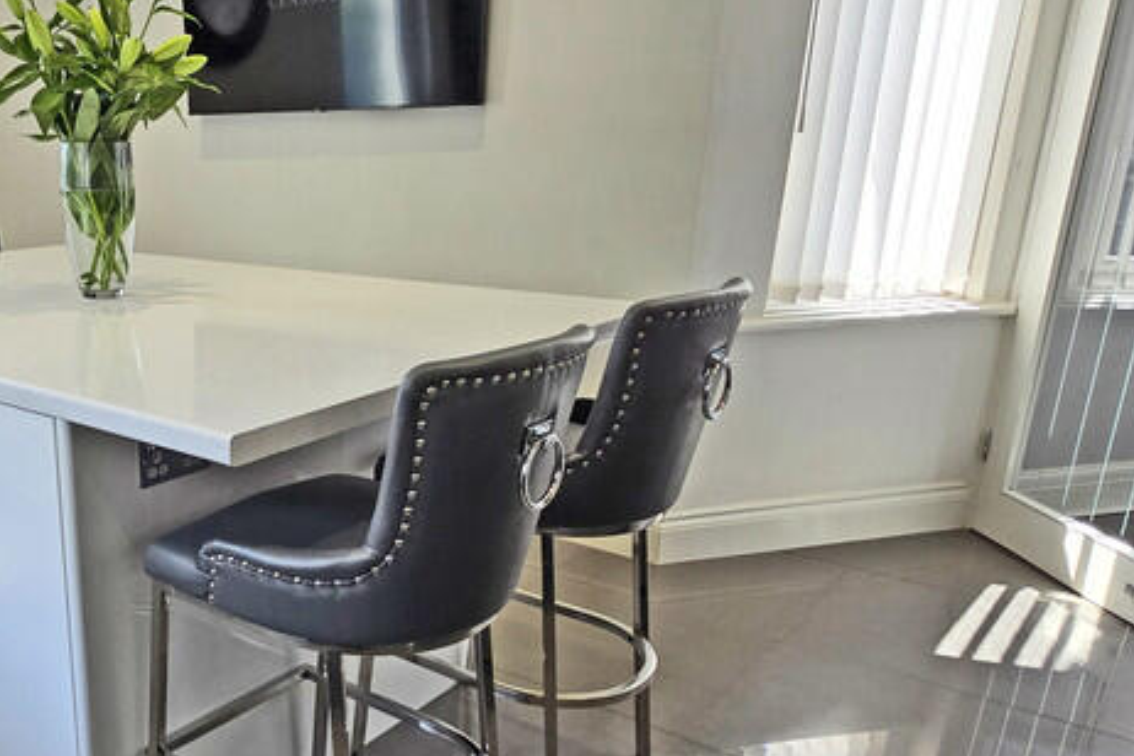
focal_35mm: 30
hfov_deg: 56.4
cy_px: 486
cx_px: 194
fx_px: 945
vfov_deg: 43.2
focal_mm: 2.2
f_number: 2.2
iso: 50
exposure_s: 1/168
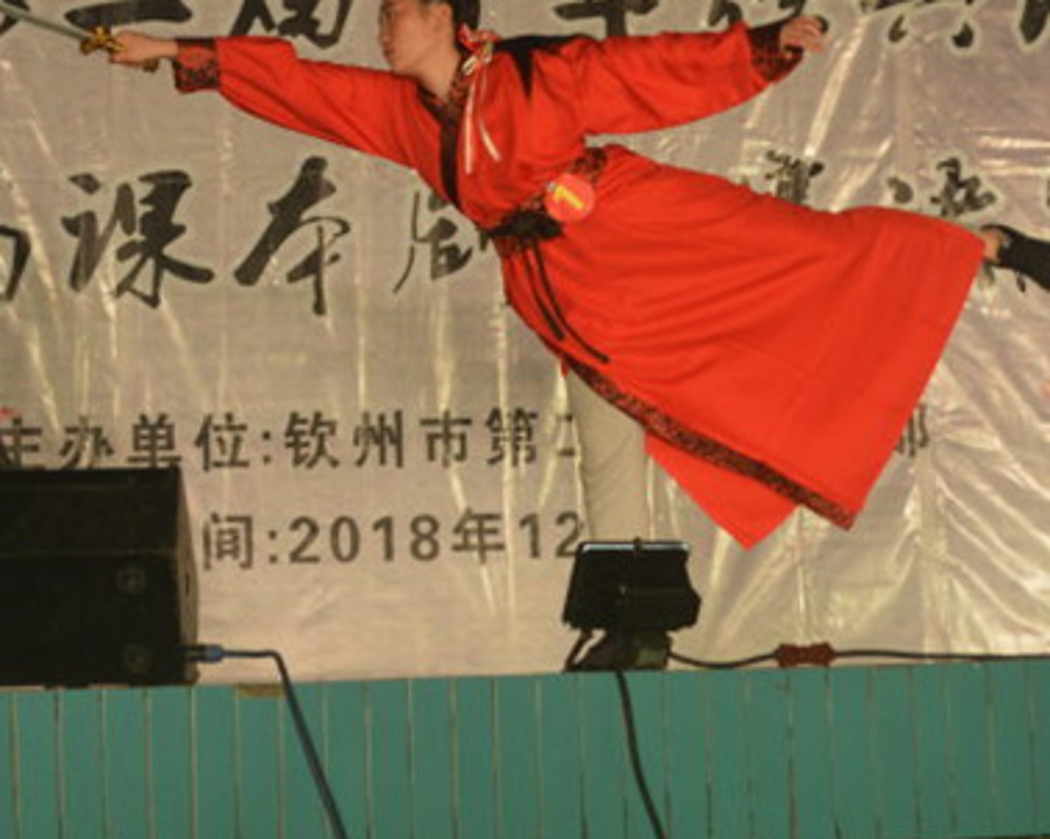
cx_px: 225
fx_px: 3696
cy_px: 58
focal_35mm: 119
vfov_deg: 12.8
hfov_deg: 16.1
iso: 360
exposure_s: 1/125
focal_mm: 32
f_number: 5.6
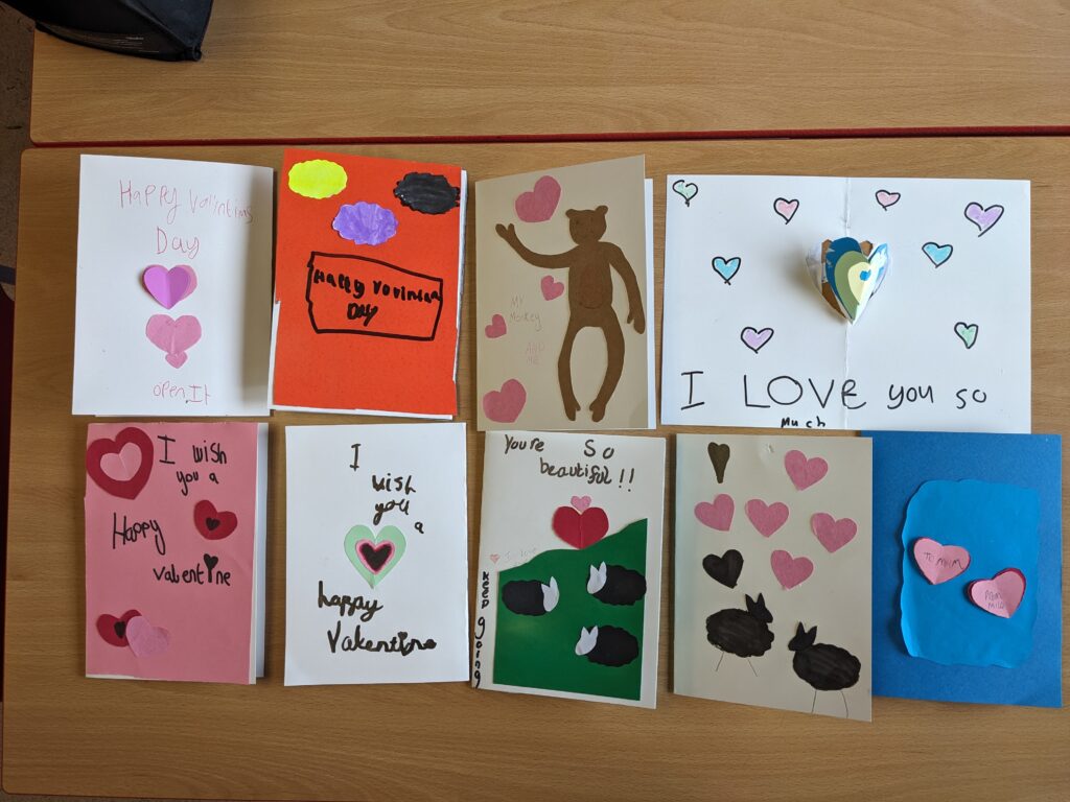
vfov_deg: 51.4
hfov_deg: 65.3
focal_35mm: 27
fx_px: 835
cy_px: 401
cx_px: 535
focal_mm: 4.38
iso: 54
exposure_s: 1/197
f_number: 1.73
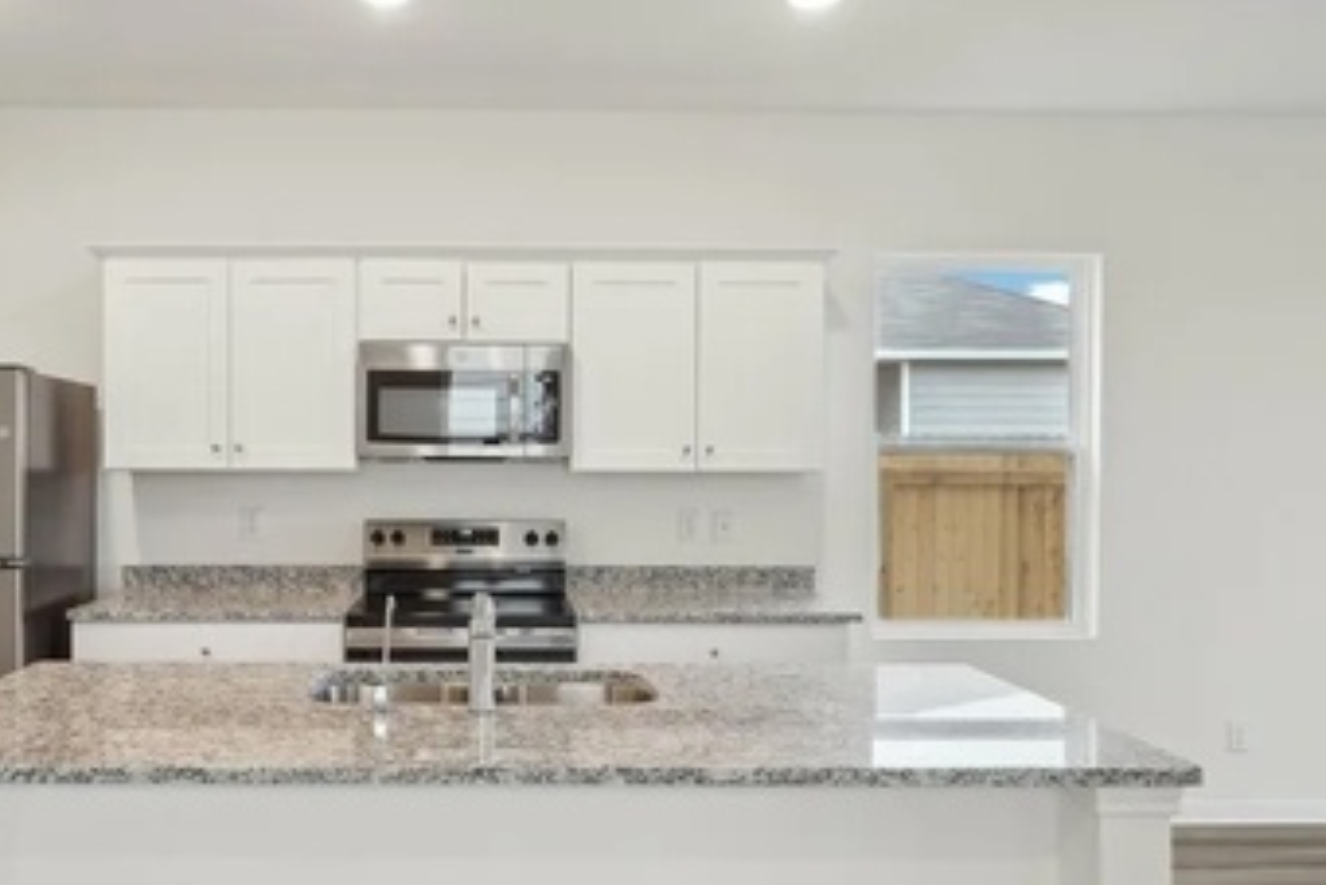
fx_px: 1214
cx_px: 499
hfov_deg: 56.6
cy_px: 458
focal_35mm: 33
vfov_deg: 40.1
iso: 400
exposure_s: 1/25
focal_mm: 17.5
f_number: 8
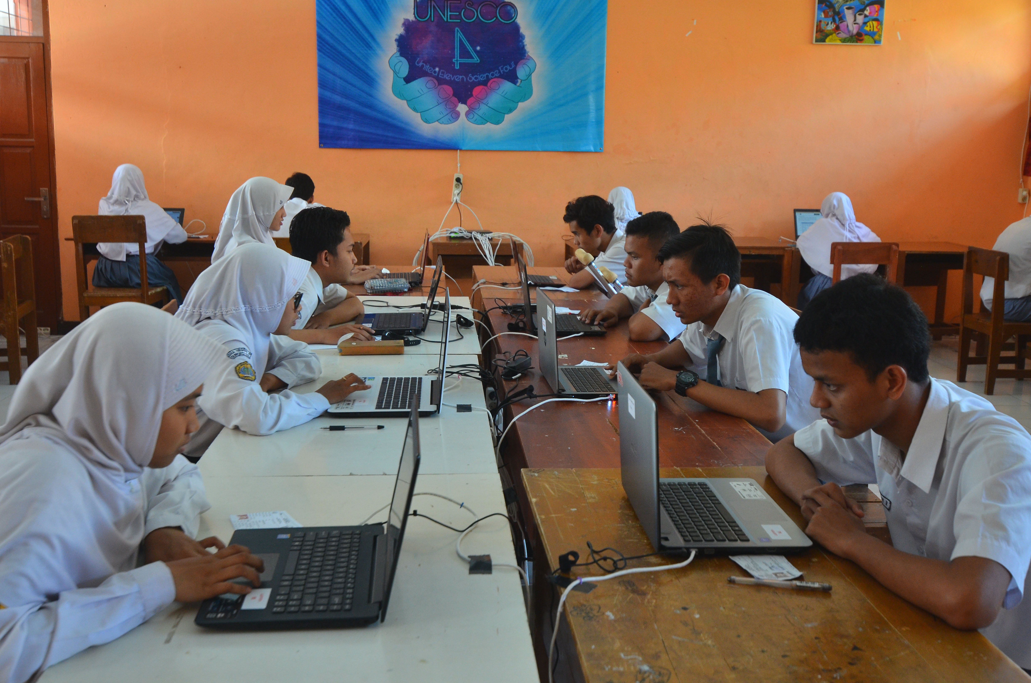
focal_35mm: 36
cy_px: 342
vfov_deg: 36.7
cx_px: 516
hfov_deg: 53.2
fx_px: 1029
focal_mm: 24
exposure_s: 1/80
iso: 640
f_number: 4
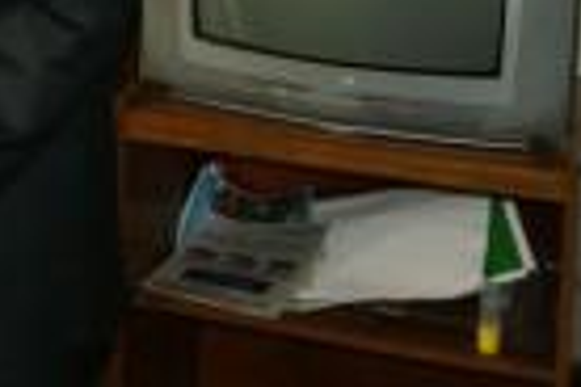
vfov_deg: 10.4
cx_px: -354
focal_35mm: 127
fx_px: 2049
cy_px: -229
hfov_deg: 14.7
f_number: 5.6
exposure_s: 1/60
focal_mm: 26
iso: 400
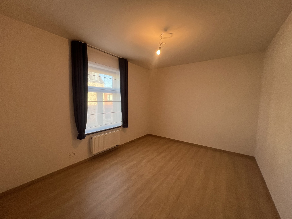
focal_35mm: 13
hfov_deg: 106.2
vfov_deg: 89.9
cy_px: 110
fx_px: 110
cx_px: 146
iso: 160
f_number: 1.8
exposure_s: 1/100
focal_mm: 1.57
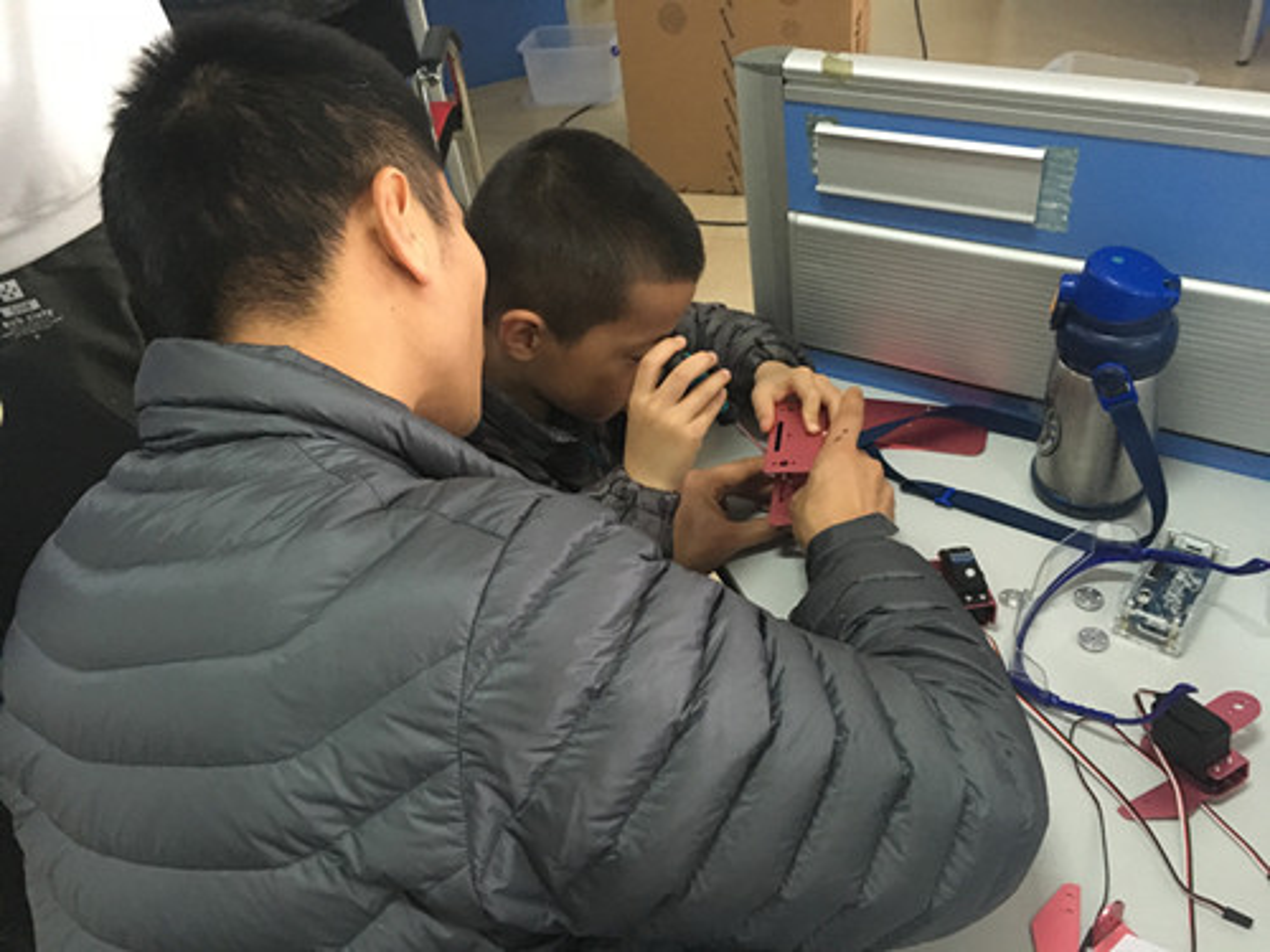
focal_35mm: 29
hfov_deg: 61.7
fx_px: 1064
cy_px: 476
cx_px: 635
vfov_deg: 48.2
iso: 250
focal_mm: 4.15
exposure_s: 1/17
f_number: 2.2
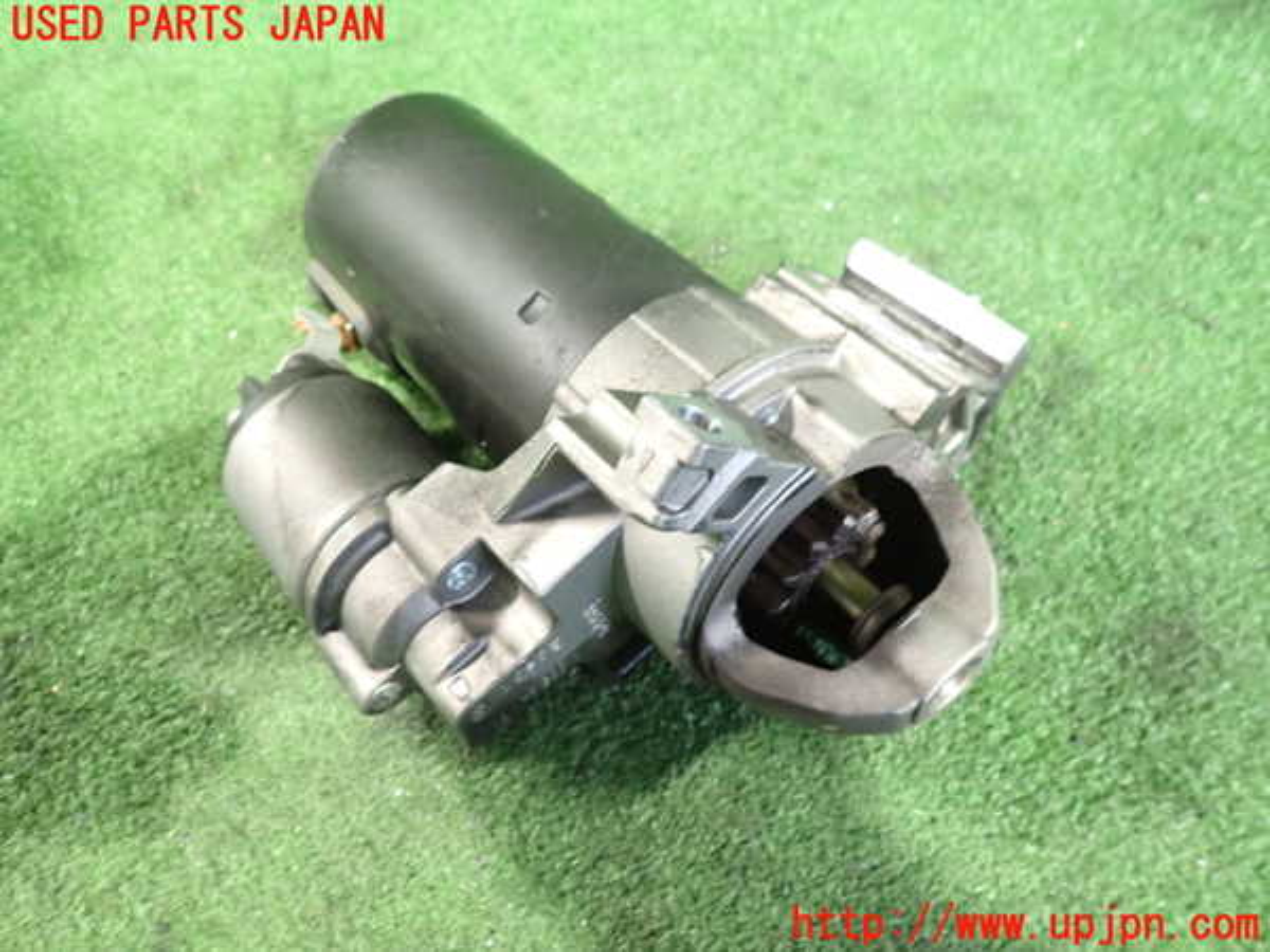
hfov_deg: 69.4
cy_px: 476
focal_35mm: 25
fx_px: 917
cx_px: 635
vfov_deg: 54.9
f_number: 2
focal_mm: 4.5
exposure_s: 1/20
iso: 800
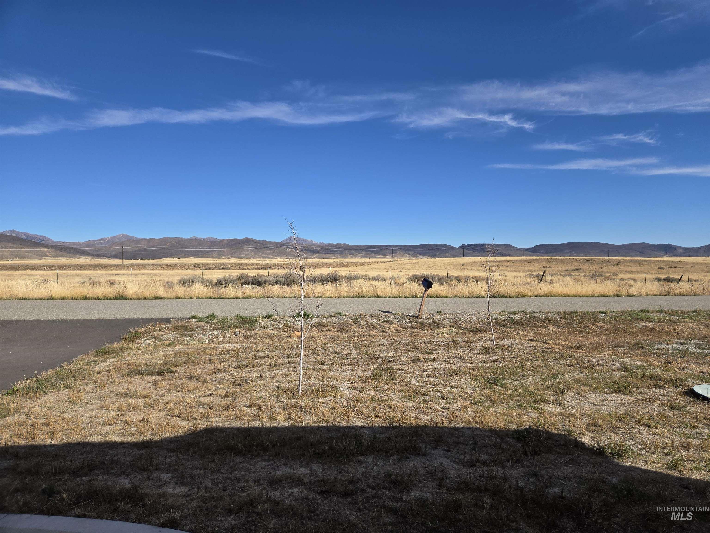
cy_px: 266
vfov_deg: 58.9
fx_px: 472
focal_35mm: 23
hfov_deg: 73.9
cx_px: 355
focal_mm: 5.4
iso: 25
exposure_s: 1/2346
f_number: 1.8
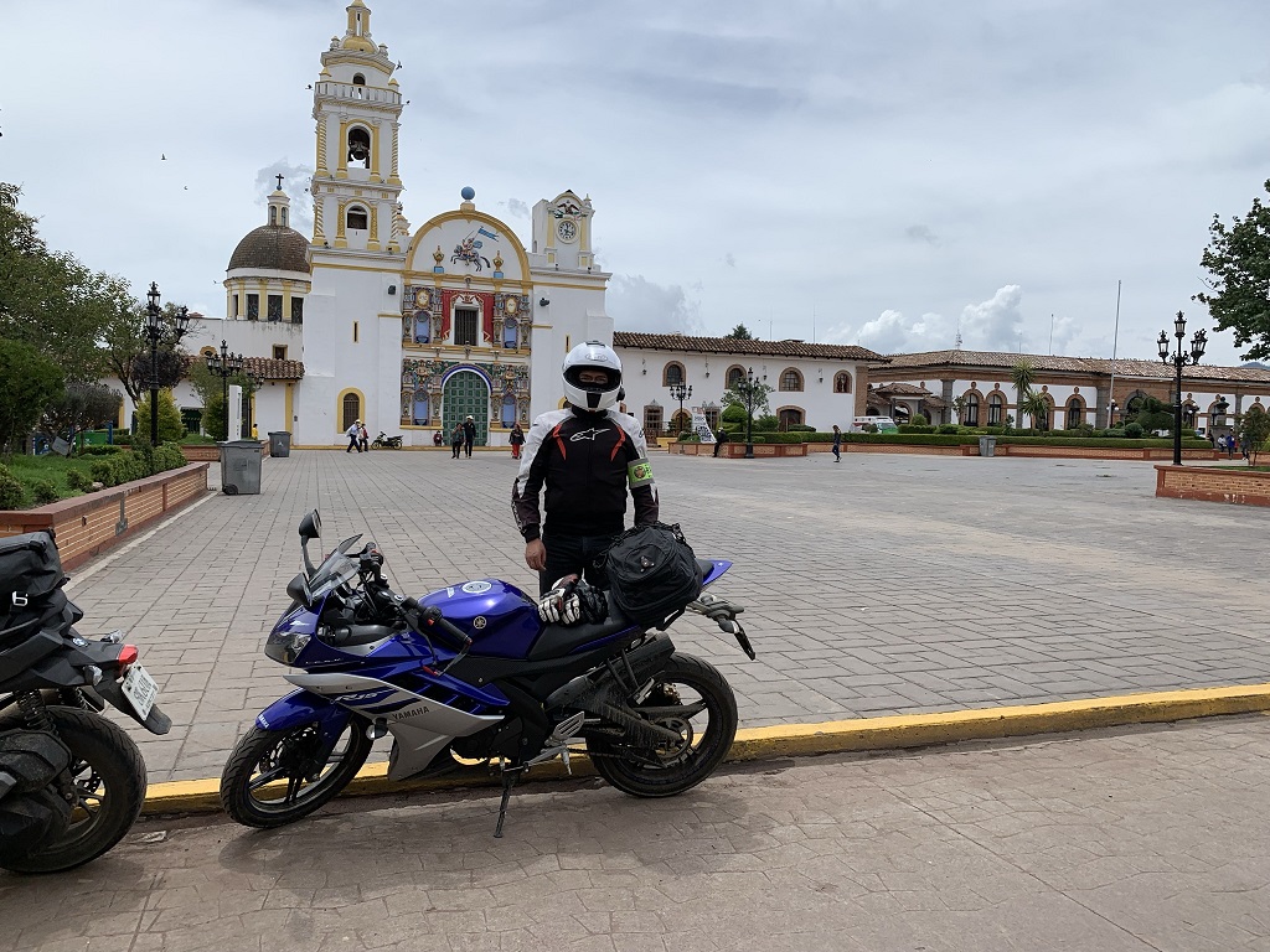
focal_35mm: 26
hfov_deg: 67.3
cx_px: 635
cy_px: 476
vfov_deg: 53.1
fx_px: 954
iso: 25
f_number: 1.8
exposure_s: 1/3788
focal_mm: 4.25
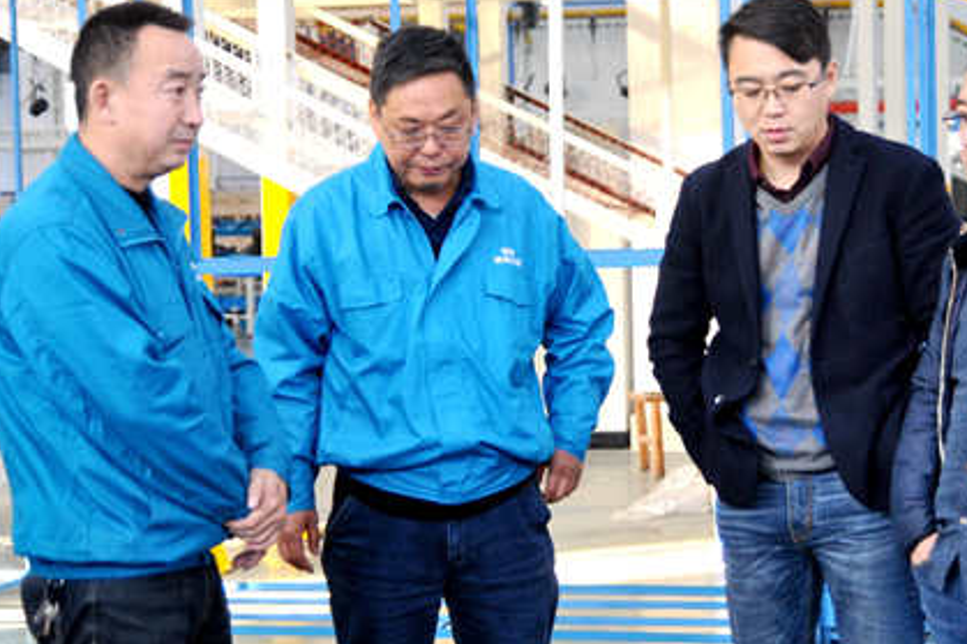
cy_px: 390
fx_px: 1906
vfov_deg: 19.1
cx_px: 568
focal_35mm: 71
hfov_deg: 28.4
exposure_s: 1/30
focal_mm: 32
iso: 500
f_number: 2.8
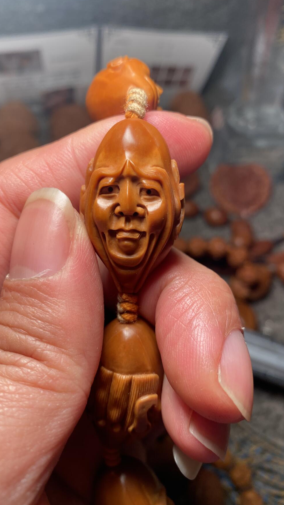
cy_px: 247
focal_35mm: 28
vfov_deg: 67.9
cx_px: 127
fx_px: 375
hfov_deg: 41.4
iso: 32
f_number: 1.8
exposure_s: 1/169
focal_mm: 4.25
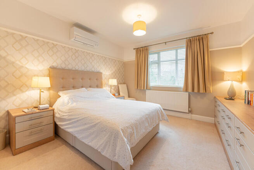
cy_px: 85
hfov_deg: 101.9
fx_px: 103
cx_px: 127
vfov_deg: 78.9
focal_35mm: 15
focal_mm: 14.6
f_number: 4
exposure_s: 1/50
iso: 125
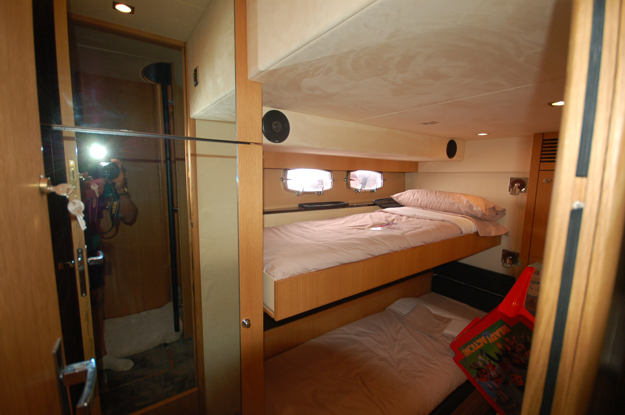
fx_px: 260
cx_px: 312
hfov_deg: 100.5
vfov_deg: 77.1
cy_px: 208
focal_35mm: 15
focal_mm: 10
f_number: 4
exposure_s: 1/60
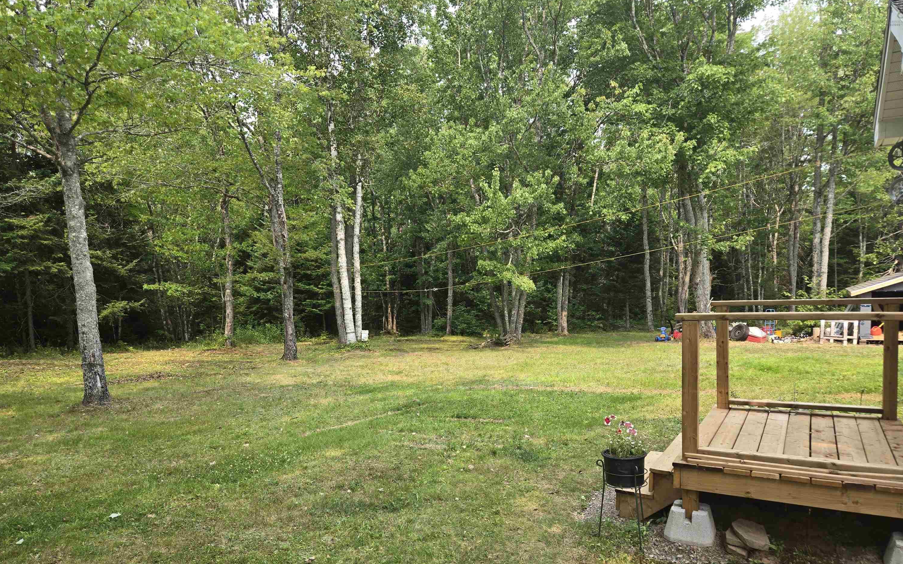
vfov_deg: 48.9
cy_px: 343
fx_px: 615
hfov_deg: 72.5
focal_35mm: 25
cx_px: 456
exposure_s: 1/440
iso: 25
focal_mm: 5.4
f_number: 1.8
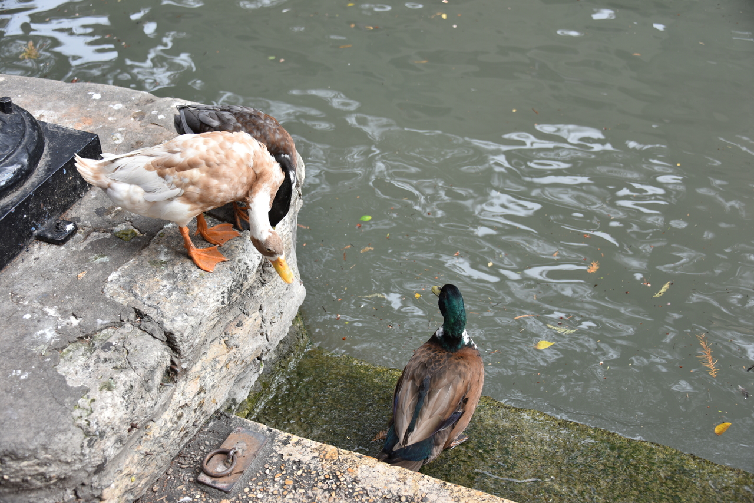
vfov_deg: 27.0
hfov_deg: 39.6
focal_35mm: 50
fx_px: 1047
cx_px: 377
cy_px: 252
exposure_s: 1/100
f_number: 5
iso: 100
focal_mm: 50
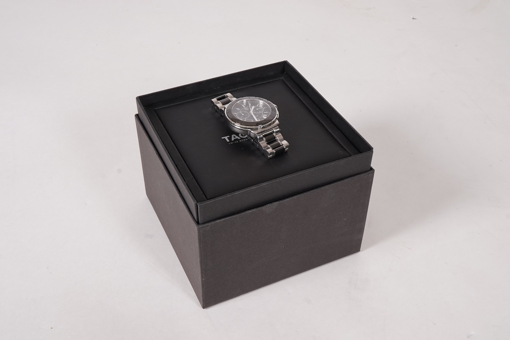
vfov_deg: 29.9
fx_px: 638
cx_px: 255
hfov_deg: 43.6
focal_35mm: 45
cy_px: 170
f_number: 22
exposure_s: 1/160
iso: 400
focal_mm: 30
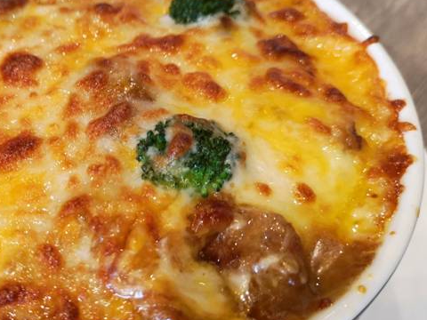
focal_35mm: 45
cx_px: 89
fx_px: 555
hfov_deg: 40.4
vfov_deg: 32.2
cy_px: 171
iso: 200
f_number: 1.8
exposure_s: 1/30
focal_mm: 3.95
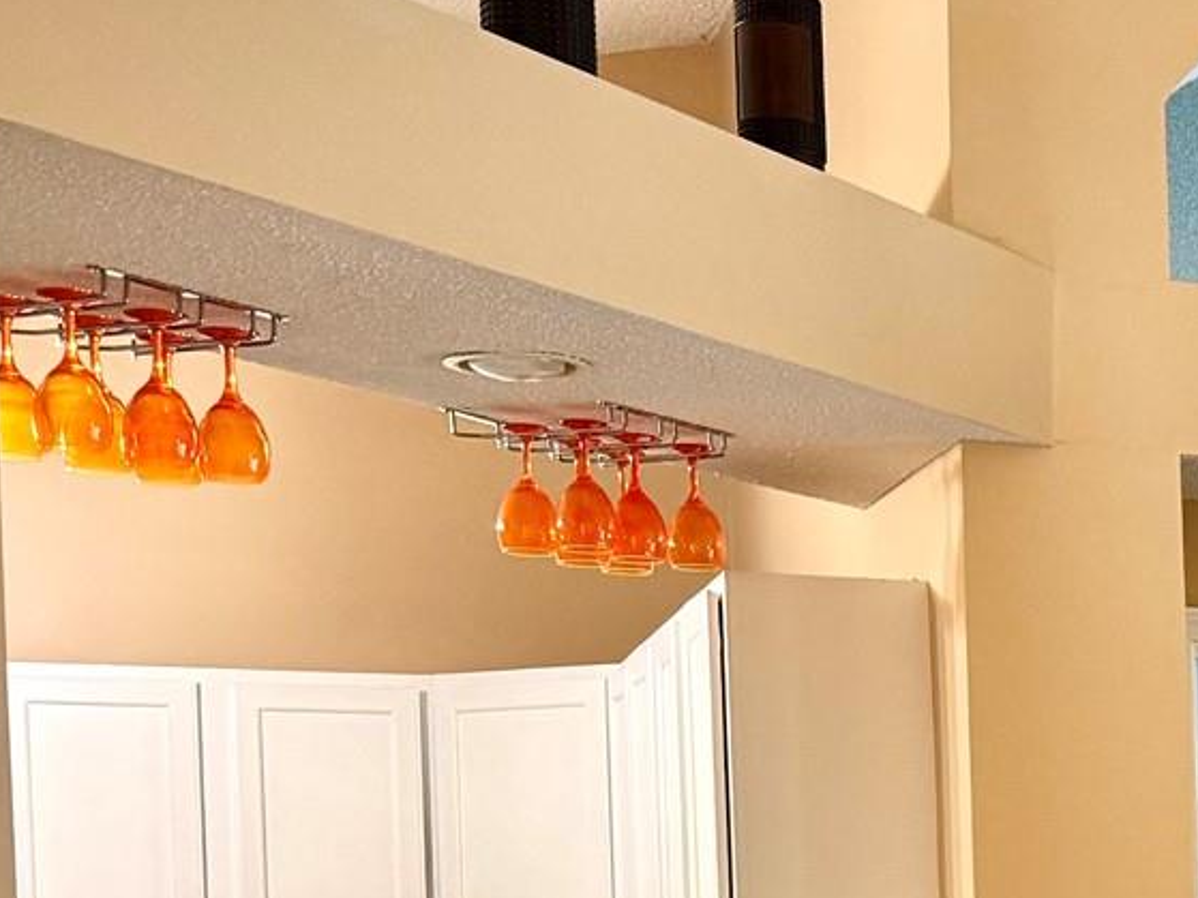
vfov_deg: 16.1
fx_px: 3045
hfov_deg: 18.8
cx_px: 1931
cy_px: 1084
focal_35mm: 88
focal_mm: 6.76
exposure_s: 1/60
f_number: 1.78
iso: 250
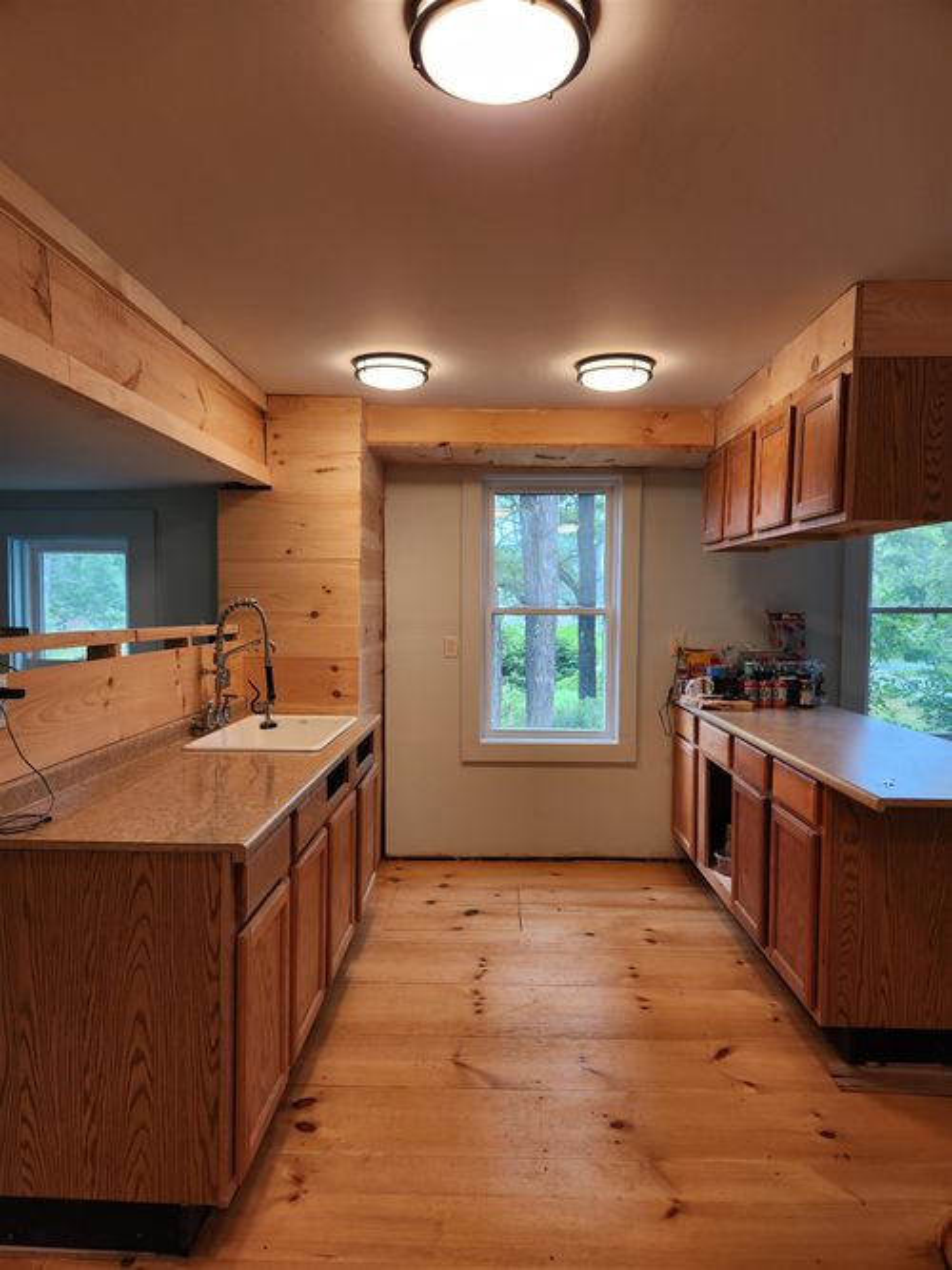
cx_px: 476
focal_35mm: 23
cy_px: 635
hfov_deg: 58.9
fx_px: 844
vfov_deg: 73.9
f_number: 1.8
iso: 80
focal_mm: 5.4
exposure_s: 1/120
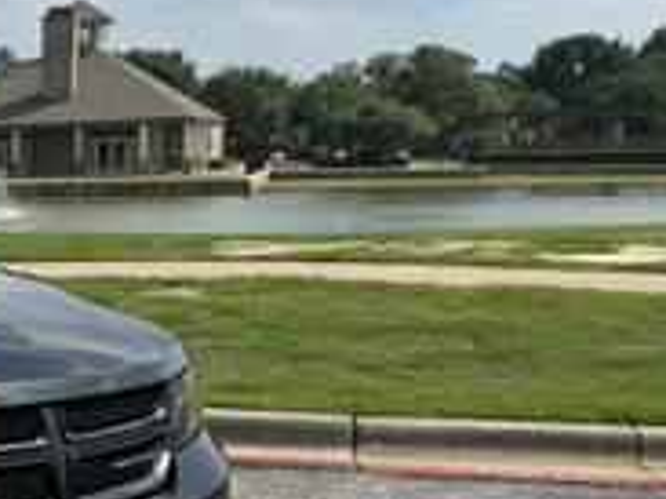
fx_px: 1269
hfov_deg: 24.8
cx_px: -240
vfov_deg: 22.0
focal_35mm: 66
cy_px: 397
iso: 80
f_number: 1.78
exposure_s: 1/4608
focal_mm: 6.76
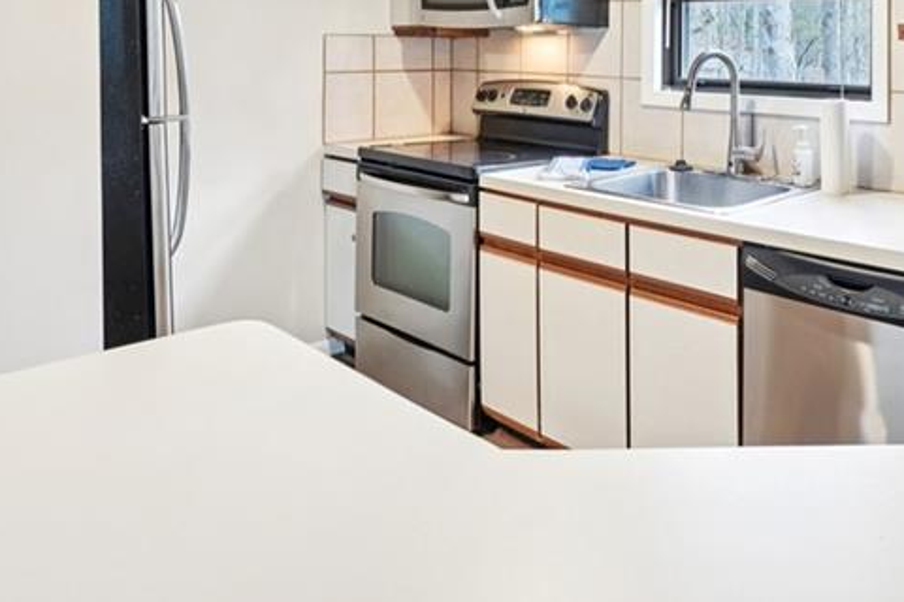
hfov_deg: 55.6
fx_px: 820
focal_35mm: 33
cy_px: 63
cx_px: 654
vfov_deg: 37.8
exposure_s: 1/2.5
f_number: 8
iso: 320
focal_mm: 15.3
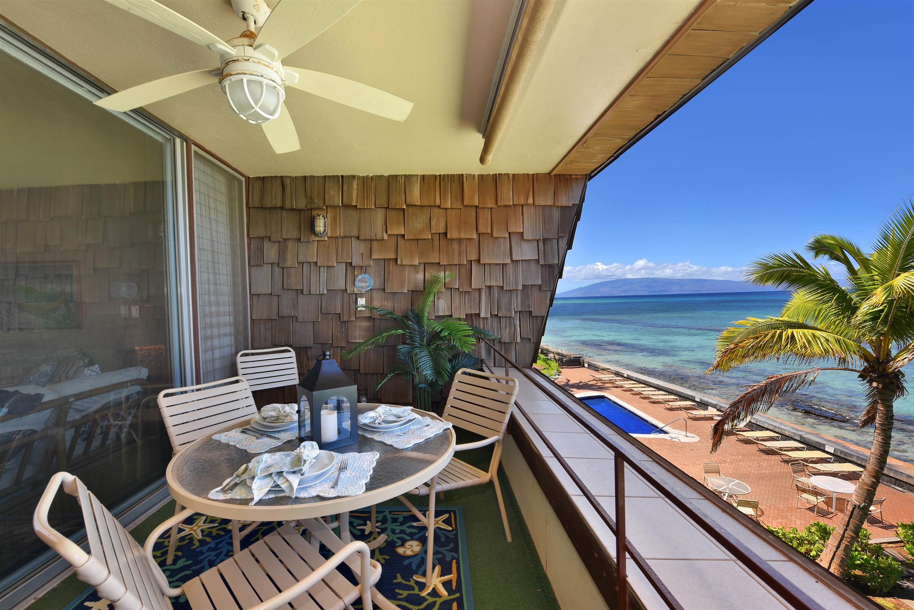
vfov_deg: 81.2
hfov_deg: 104.2
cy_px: 305
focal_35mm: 14
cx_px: 457
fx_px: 356
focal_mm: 14
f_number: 16
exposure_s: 1/100
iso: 100
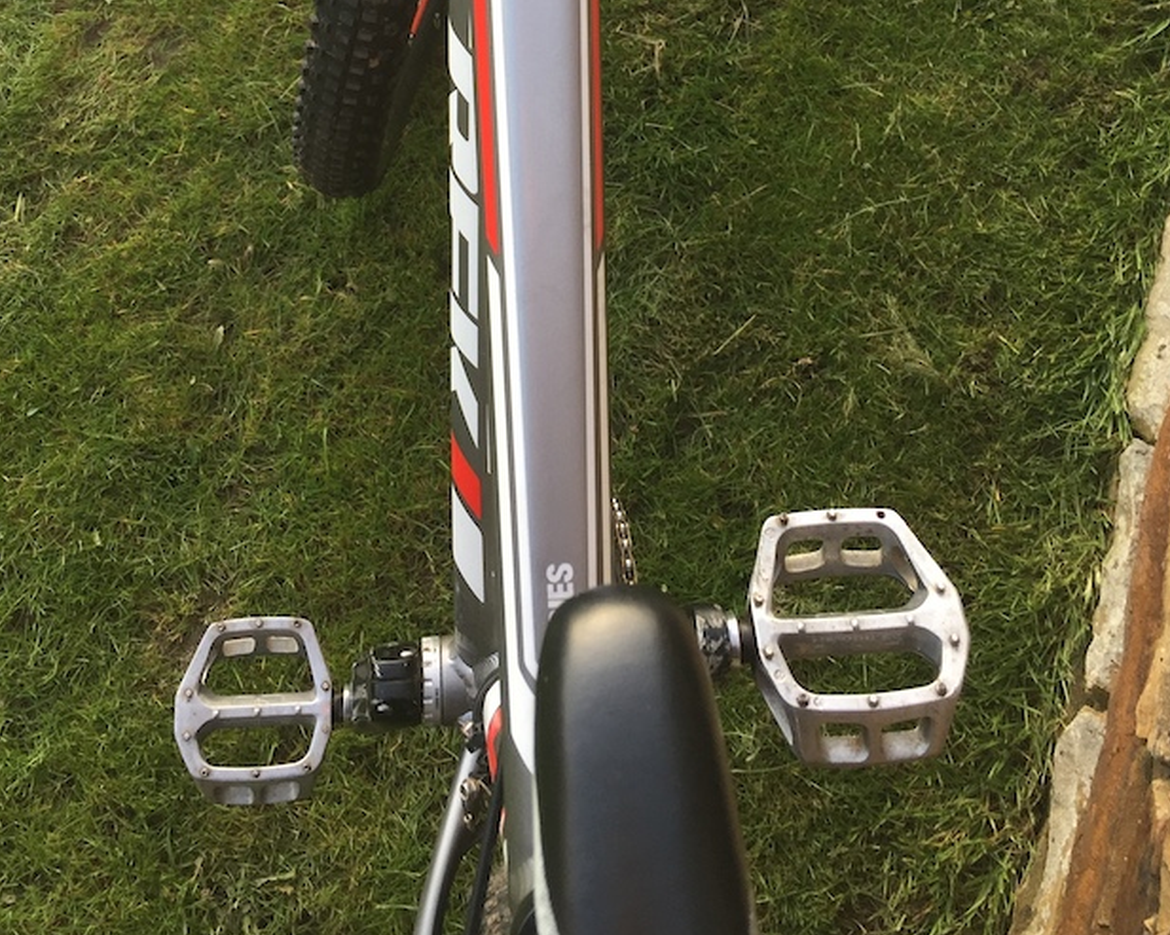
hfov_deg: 39.5
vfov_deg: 30.0
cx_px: 546
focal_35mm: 47
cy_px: 15
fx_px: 1627
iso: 40
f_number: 2.2
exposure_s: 1/100
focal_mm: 4.15
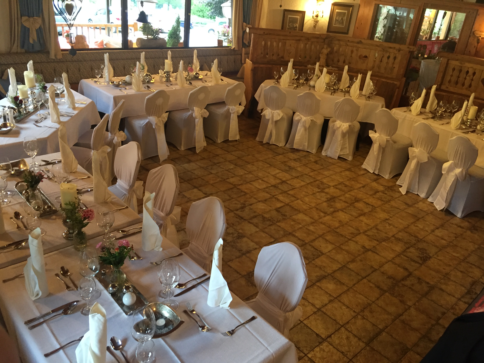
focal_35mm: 29
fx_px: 405
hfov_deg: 61.7
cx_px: 242
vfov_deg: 48.2
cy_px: 182
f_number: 2.2
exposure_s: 1/33
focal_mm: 4.15
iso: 200
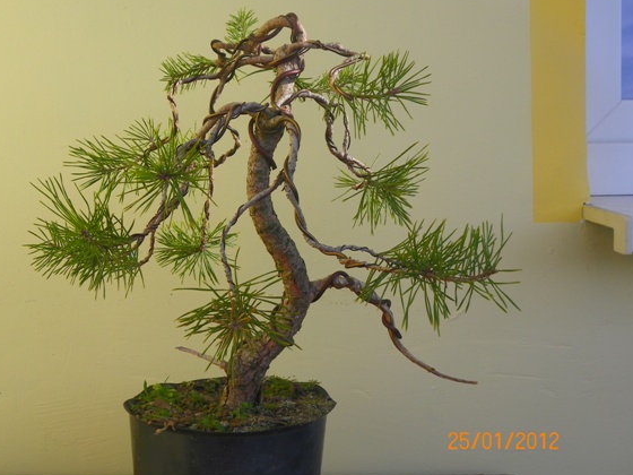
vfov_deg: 36.0
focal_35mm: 40
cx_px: 278
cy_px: 236
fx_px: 731
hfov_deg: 46.7
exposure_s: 1/250
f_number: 4.5
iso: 64
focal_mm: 6.2
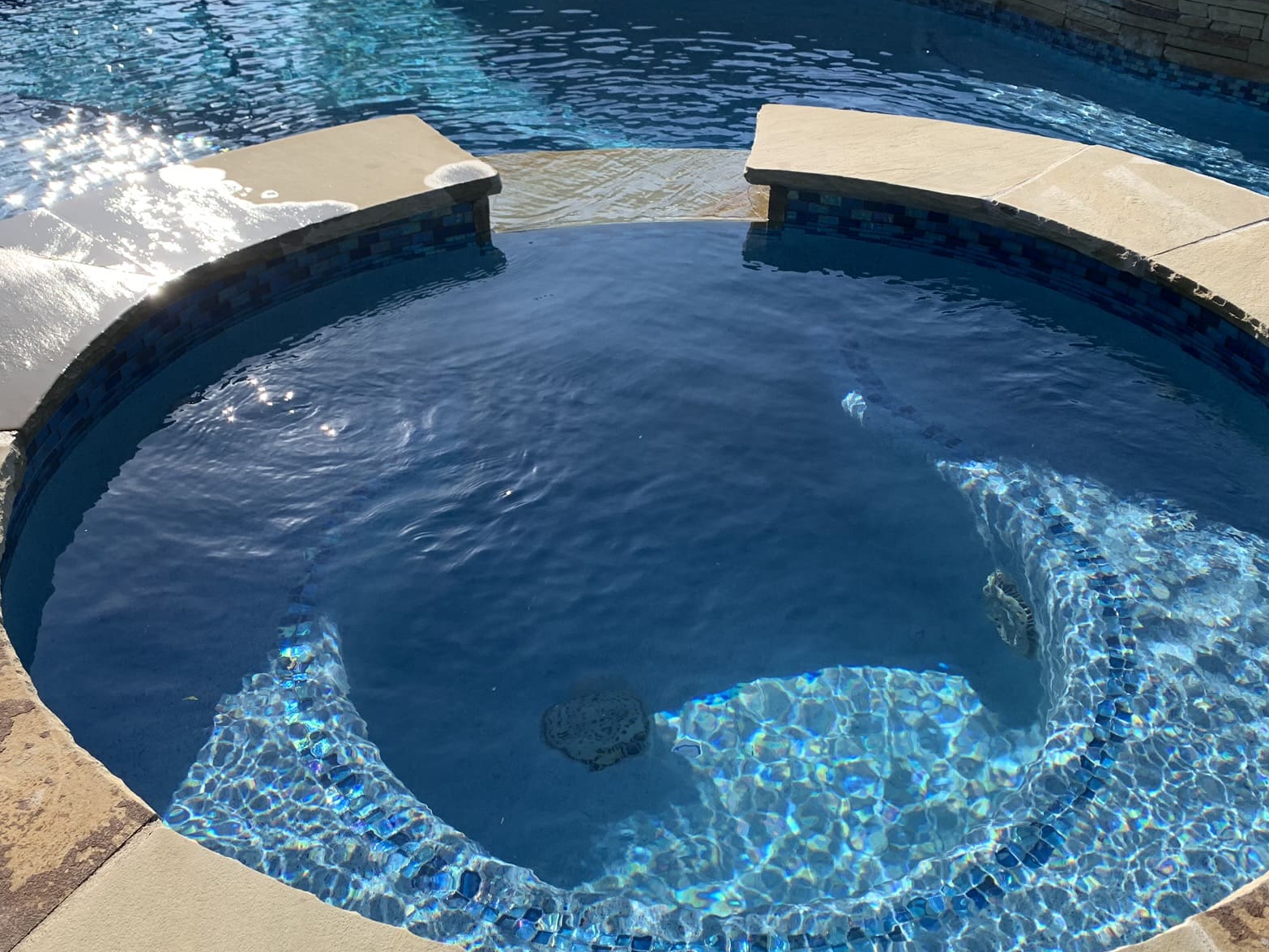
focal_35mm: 34
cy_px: 443
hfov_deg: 53.9
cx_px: 661
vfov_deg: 41.8
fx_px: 1247
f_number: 1.8
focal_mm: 4.25
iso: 25
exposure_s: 1/1124
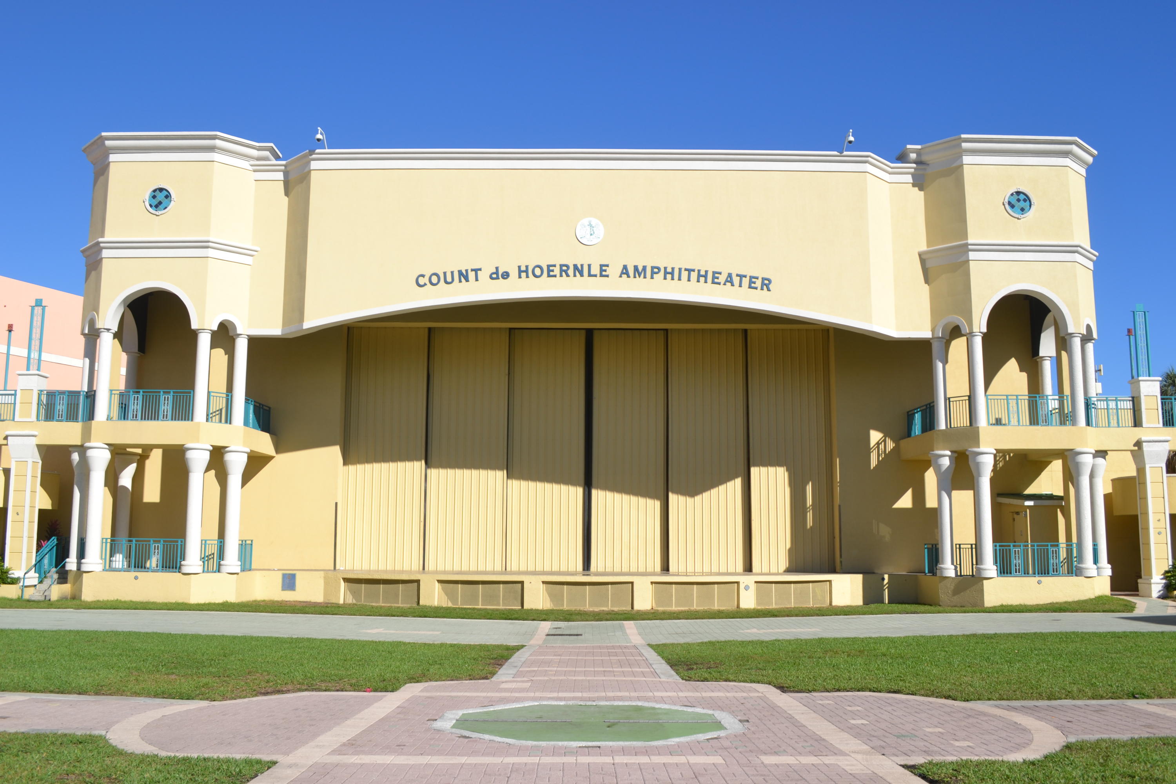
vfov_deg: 43.6
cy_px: 392
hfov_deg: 61.9
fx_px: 980
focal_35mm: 30
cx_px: 588
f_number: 8
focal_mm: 20
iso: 100
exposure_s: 1/250
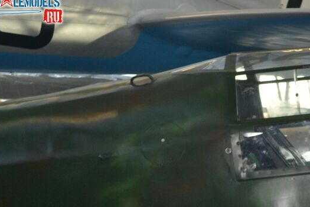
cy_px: 232
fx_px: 1007
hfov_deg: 17.0
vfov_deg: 11.5
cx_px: 333
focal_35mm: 117
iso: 500
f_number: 4.8
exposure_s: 1/60
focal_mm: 32
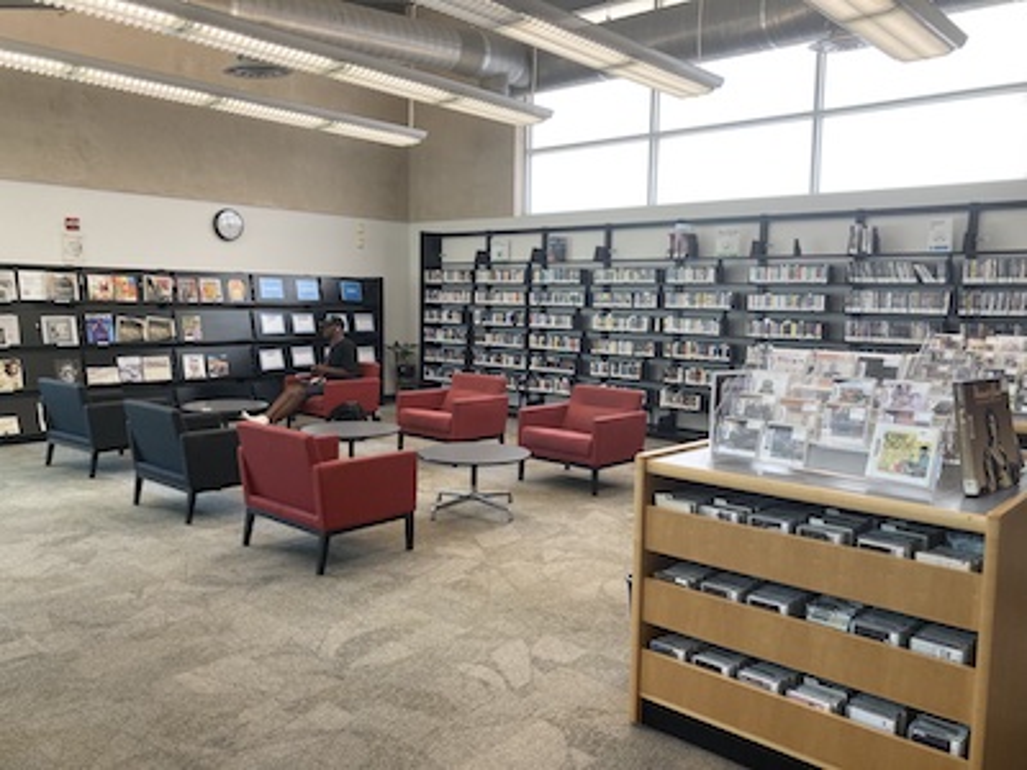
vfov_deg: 49.7
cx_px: 514
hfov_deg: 63.4
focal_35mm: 28
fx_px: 831
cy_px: 385
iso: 64
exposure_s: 1/60
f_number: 1.8
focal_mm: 3.99
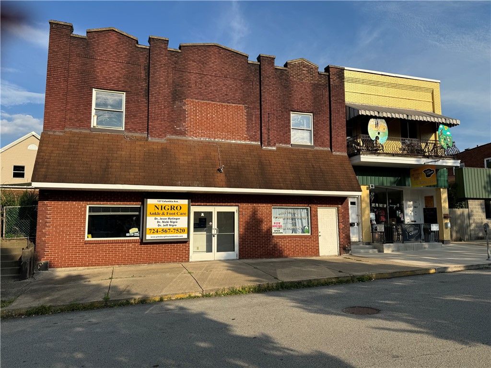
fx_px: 340
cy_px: 184
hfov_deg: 71.6
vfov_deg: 56.8
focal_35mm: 24
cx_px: 246
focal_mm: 6.76
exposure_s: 1/4049
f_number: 1.78
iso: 80
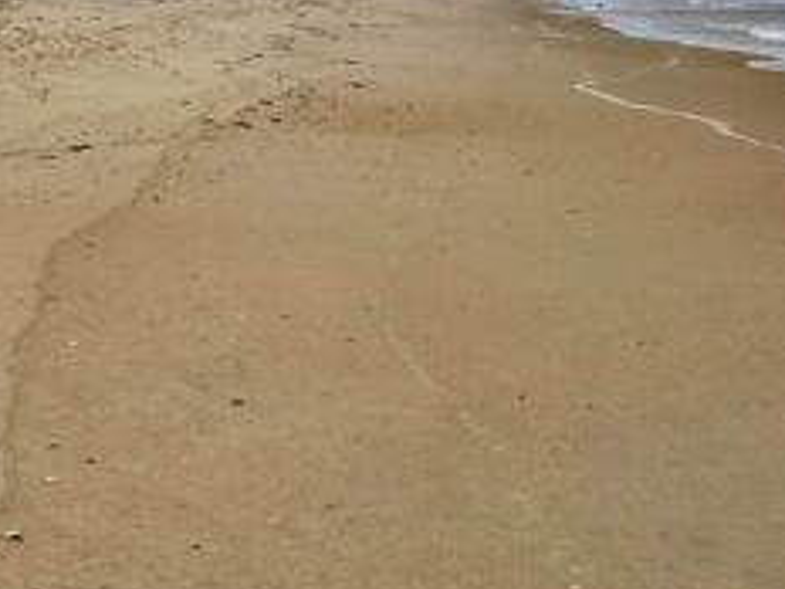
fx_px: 2064
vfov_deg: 16.1
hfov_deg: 21.2
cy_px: 100
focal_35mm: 91
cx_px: 656
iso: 20
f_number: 2
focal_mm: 6
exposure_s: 1/2994
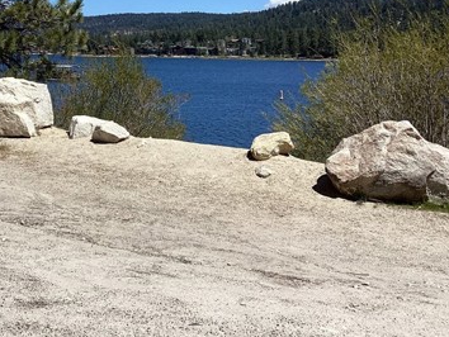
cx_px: 122
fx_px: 727
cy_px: 84
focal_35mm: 56
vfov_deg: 25.8
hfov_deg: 33.7
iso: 25
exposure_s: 1/1942
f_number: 2.4
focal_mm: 3.3
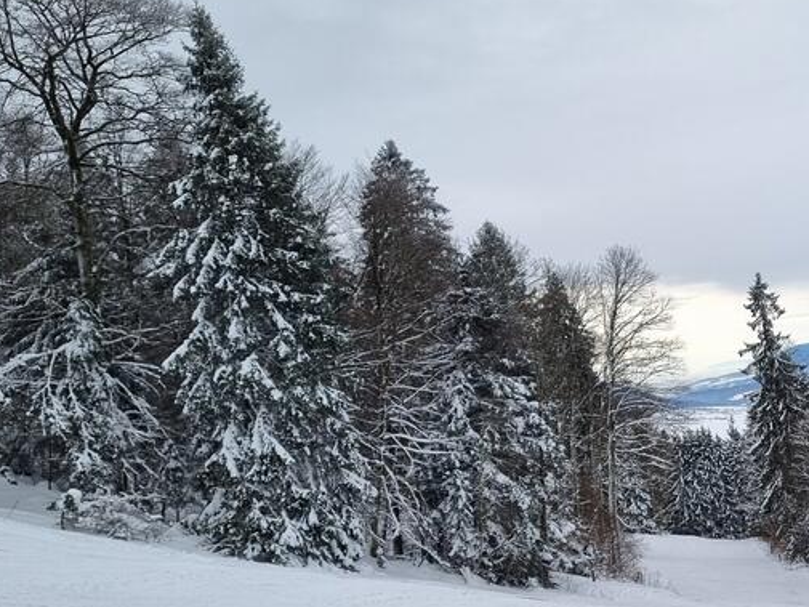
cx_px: 687
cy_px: 417
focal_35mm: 53
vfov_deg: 27.3
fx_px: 1239
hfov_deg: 34.6
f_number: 1.8
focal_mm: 5.4
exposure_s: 1/1396
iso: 50
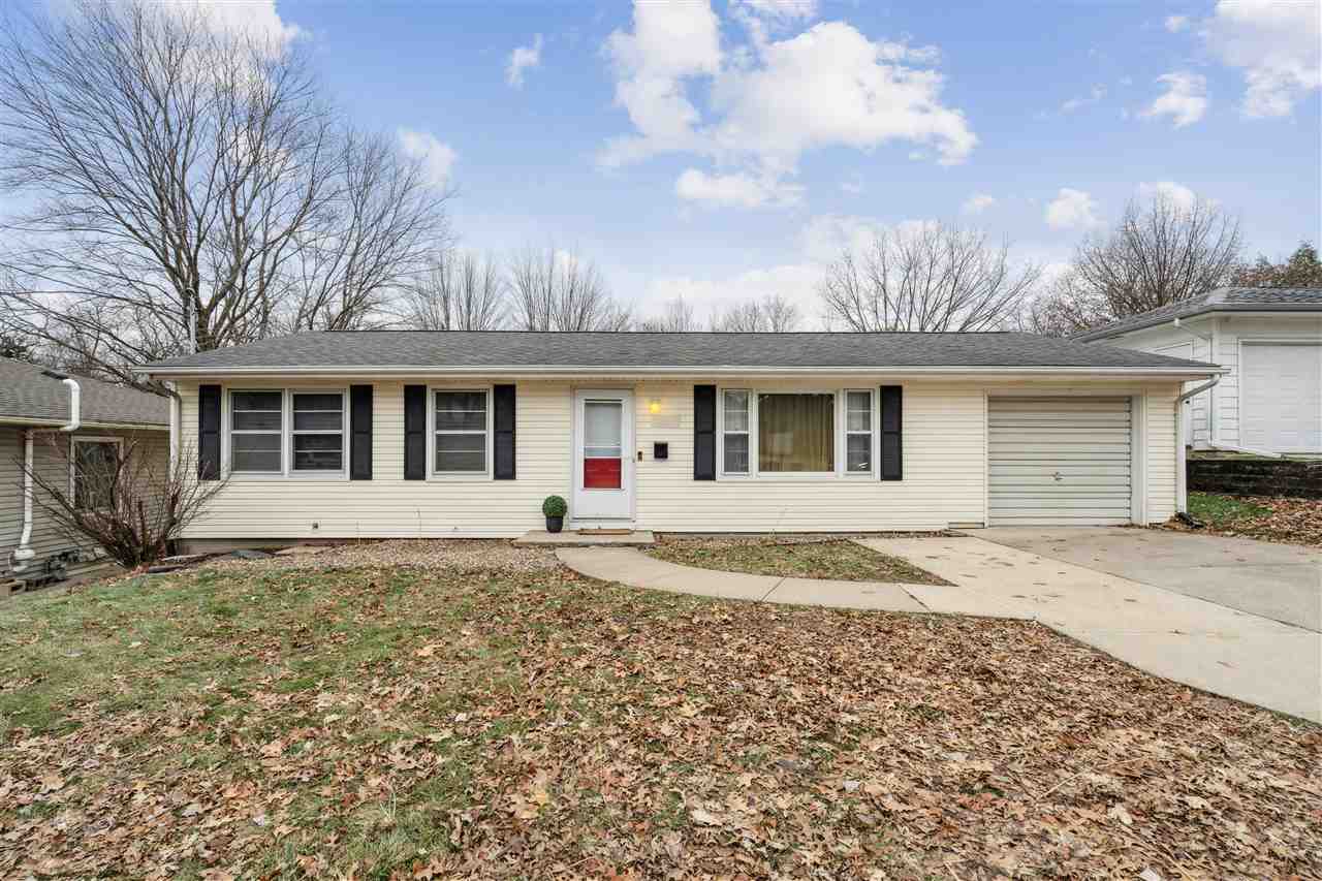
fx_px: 587
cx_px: 661
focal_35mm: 16
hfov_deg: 96.7
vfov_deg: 73.7
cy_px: 440
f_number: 8
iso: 400
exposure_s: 1/400
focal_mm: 16
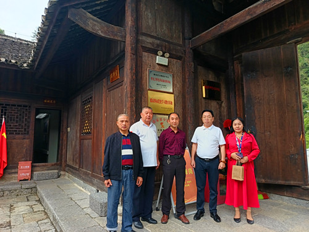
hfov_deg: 71.6
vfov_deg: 56.8
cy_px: 116
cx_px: 154
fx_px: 214
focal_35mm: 24
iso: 221
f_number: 1.75
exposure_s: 1/100
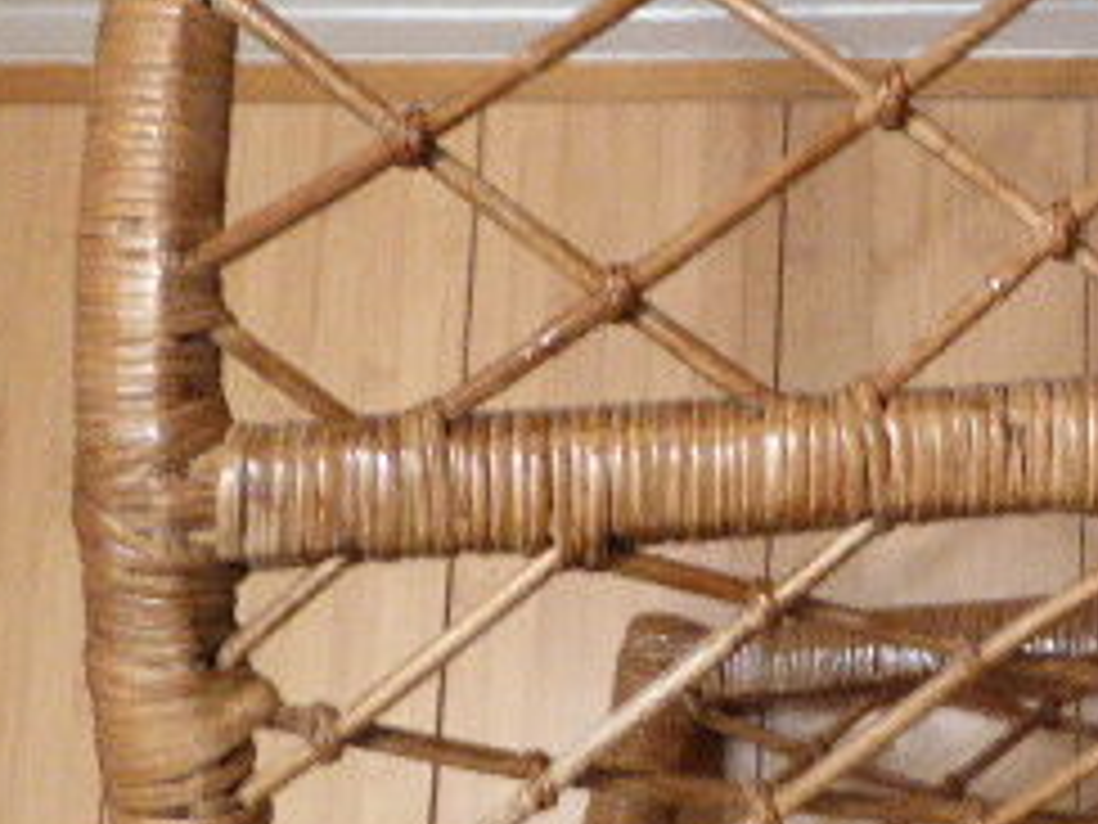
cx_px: 1413
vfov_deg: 16.6
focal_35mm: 89
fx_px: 2823
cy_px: 383
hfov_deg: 20.2
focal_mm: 5.8
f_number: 3.6
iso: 400
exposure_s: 1/13
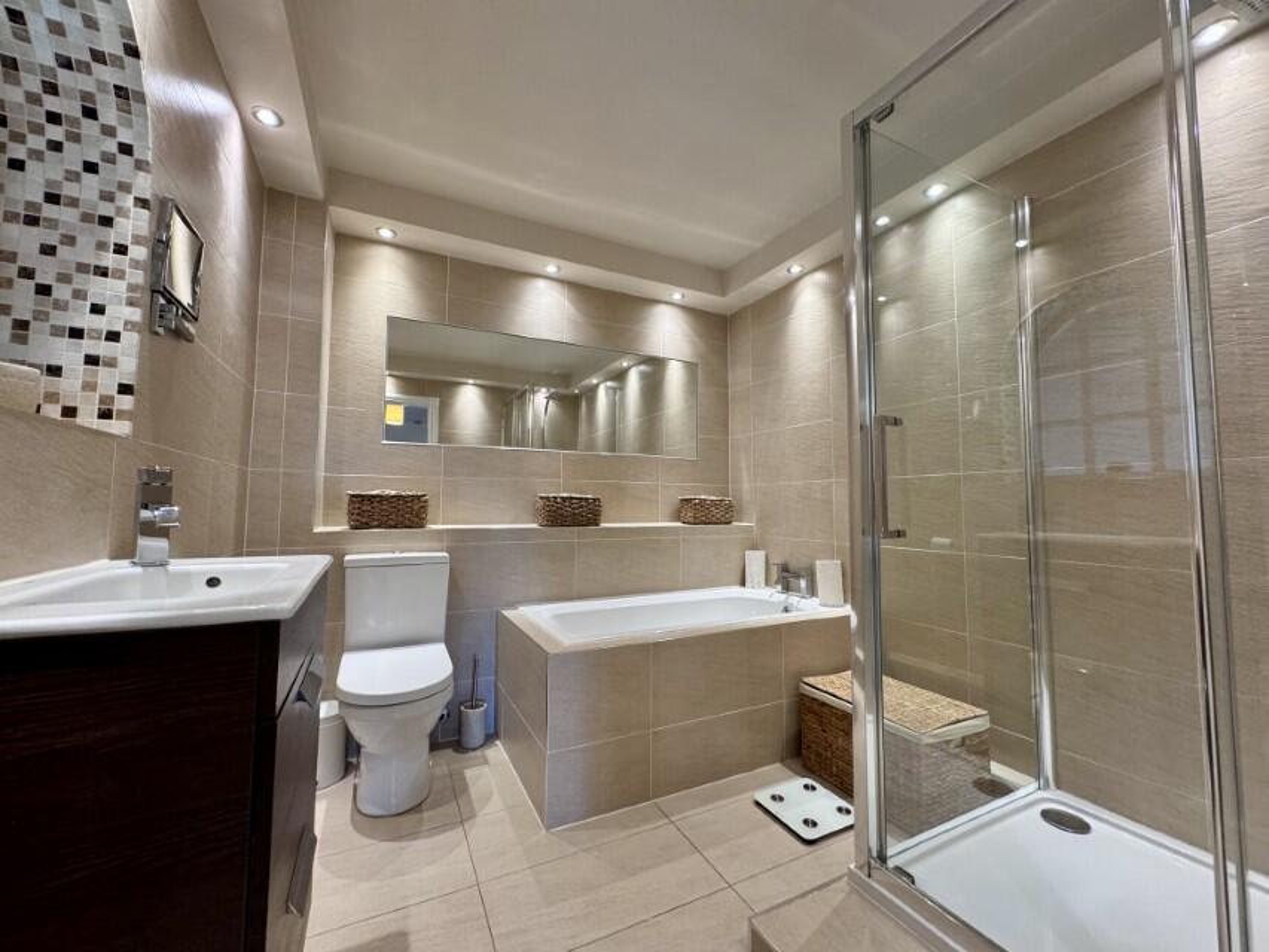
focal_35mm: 14
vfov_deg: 85.7
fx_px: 513
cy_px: 476
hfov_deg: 102.1
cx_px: 634
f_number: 2.2
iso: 200
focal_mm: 2.22
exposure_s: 1/100
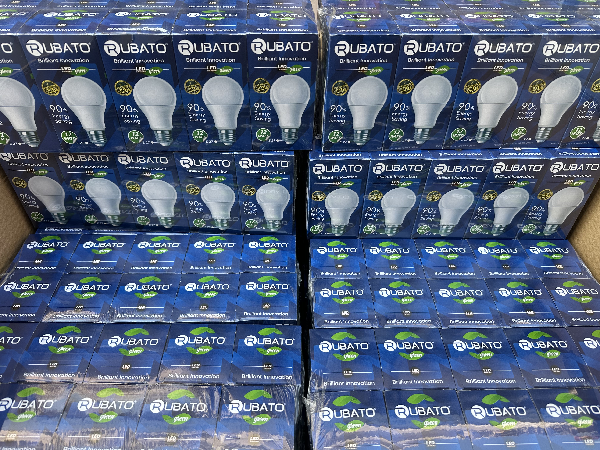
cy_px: 225
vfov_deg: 56.8
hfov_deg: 71.6
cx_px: 300
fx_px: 416
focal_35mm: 24
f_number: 1.78
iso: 80
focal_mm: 6.86
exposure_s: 1/387
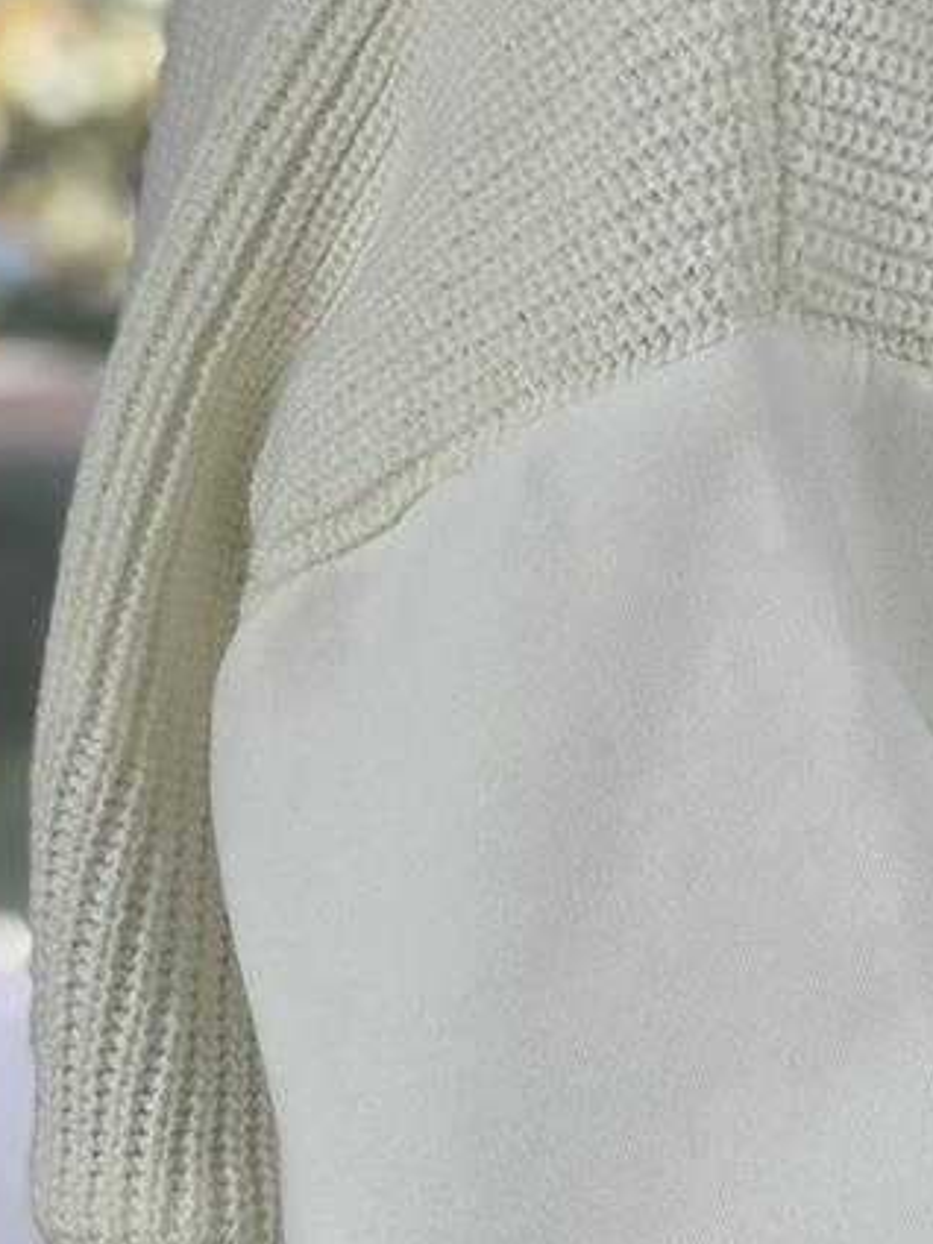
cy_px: 1112
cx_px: 1156
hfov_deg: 8.1
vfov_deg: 10.9
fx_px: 6505
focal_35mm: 181
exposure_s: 1/360
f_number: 1.78
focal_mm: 6.86
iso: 80
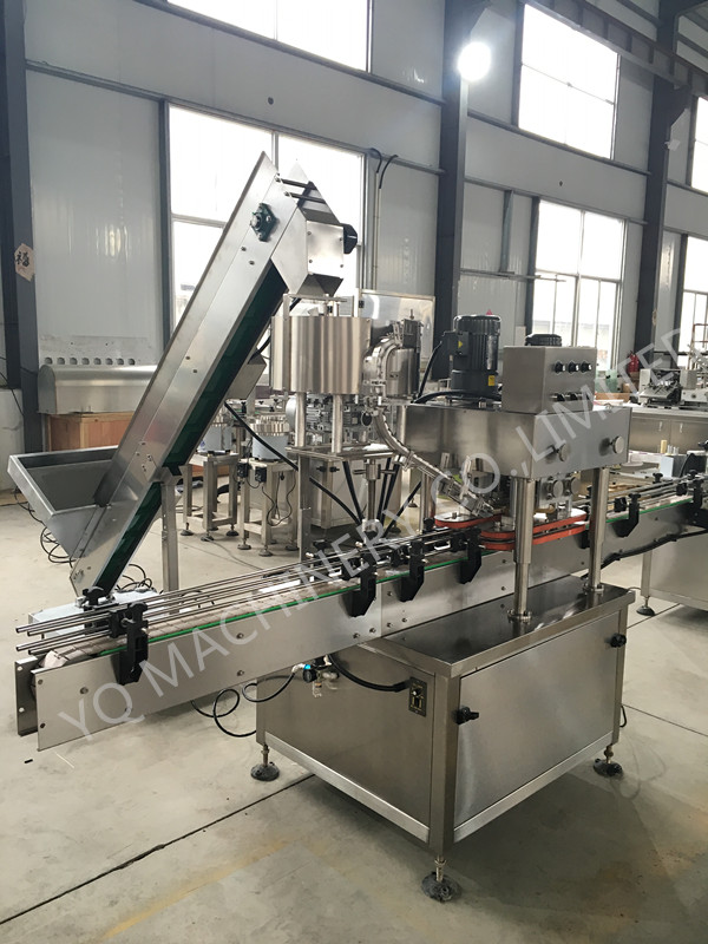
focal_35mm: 29
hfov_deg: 48.2
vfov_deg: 61.7
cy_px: 472
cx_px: 354
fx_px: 791
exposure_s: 1/33
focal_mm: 4.15
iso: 80
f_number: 2.2
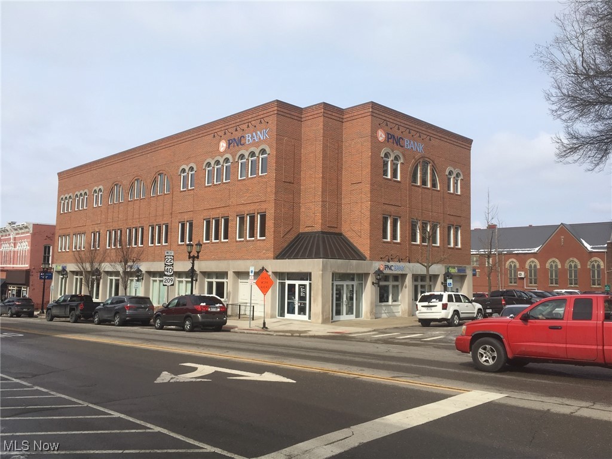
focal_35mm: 29
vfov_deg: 48.2
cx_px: 306
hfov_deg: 61.7
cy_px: 230
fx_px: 513
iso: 25
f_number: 2.2
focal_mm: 4.15
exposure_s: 1/1876
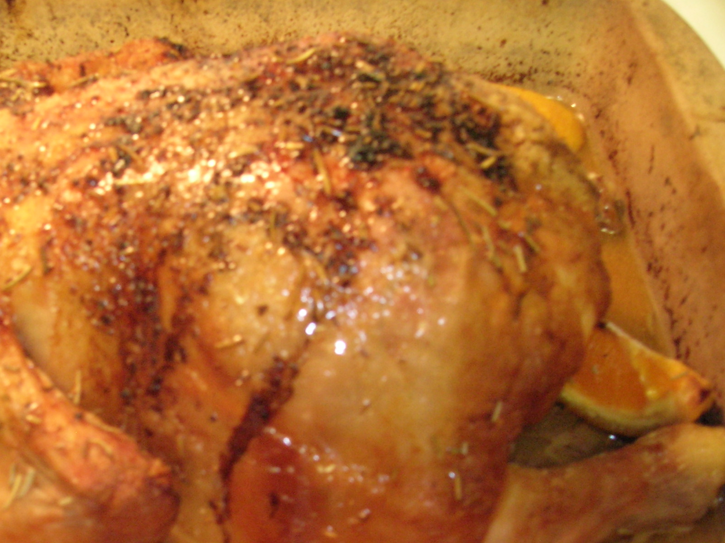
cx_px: 227
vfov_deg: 29.4
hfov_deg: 38.4
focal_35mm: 49
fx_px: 1025
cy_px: 358
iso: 200
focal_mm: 5.7
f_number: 2.9
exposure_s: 1/8.8
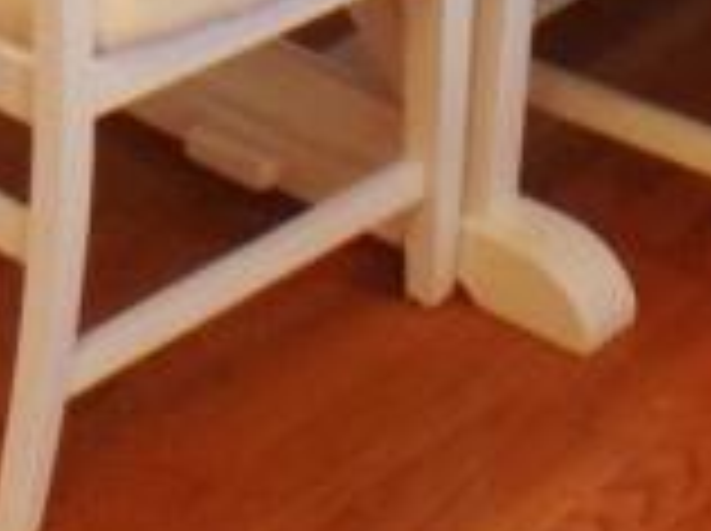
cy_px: -918
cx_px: -9
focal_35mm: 214
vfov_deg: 6.5
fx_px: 4389
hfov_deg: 9.2
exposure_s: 1/20
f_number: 2.4
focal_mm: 4.13
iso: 100
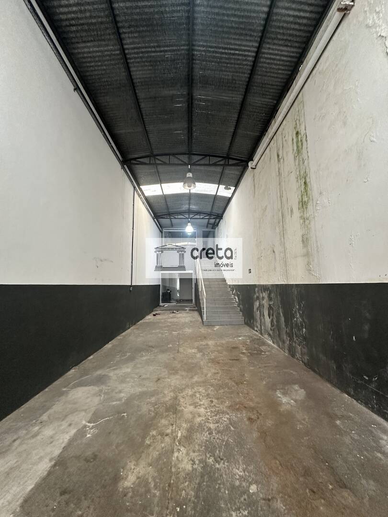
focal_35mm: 14
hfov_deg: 85.7
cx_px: 194
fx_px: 209
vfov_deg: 102.1
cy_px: 258
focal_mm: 2.22
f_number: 2.2
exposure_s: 1/120
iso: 250
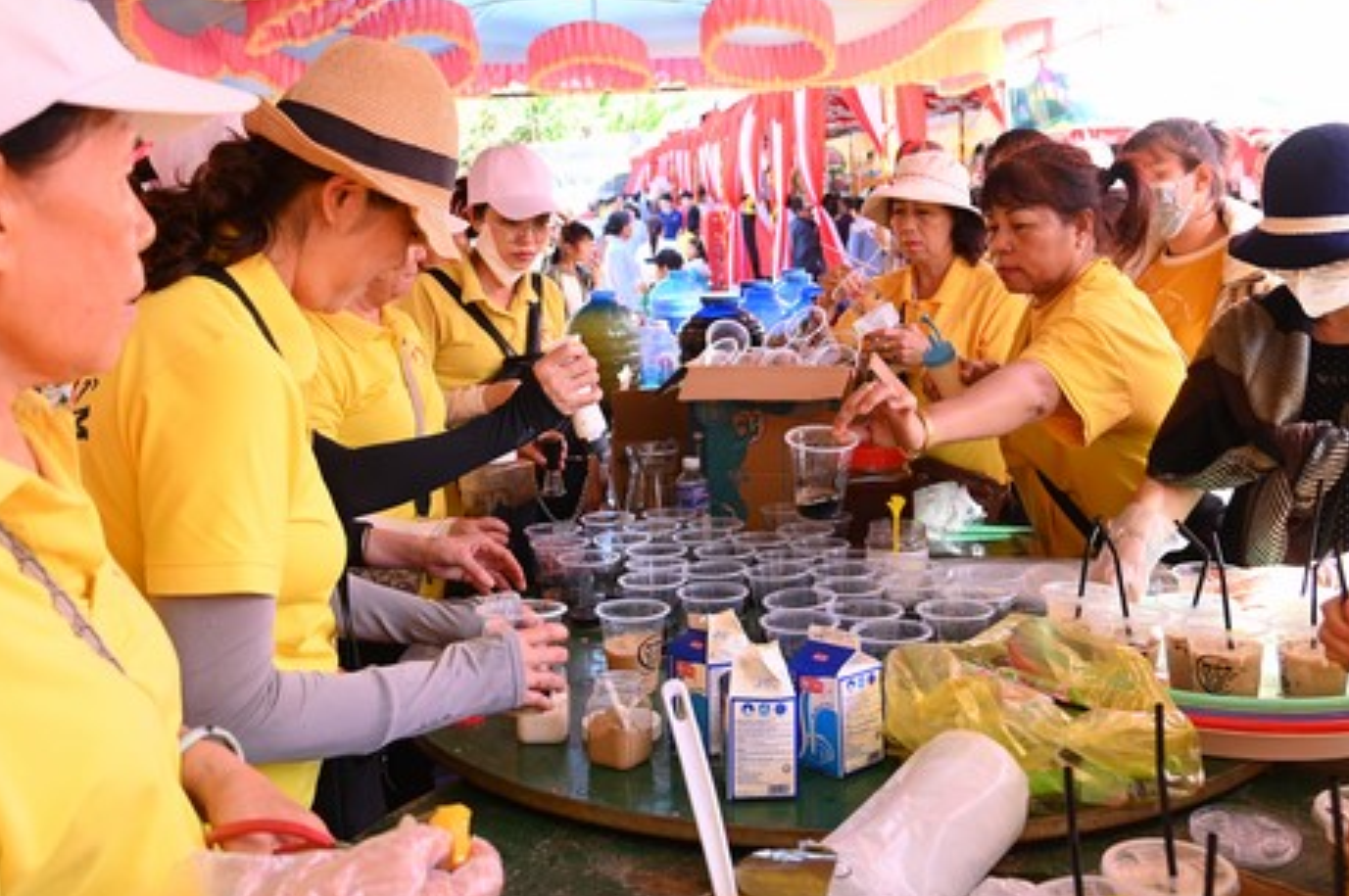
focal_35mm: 34
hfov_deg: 55.8
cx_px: 661
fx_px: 1273
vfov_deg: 38.5
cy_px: 329
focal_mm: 24
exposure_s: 1/160
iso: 640
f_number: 4.5
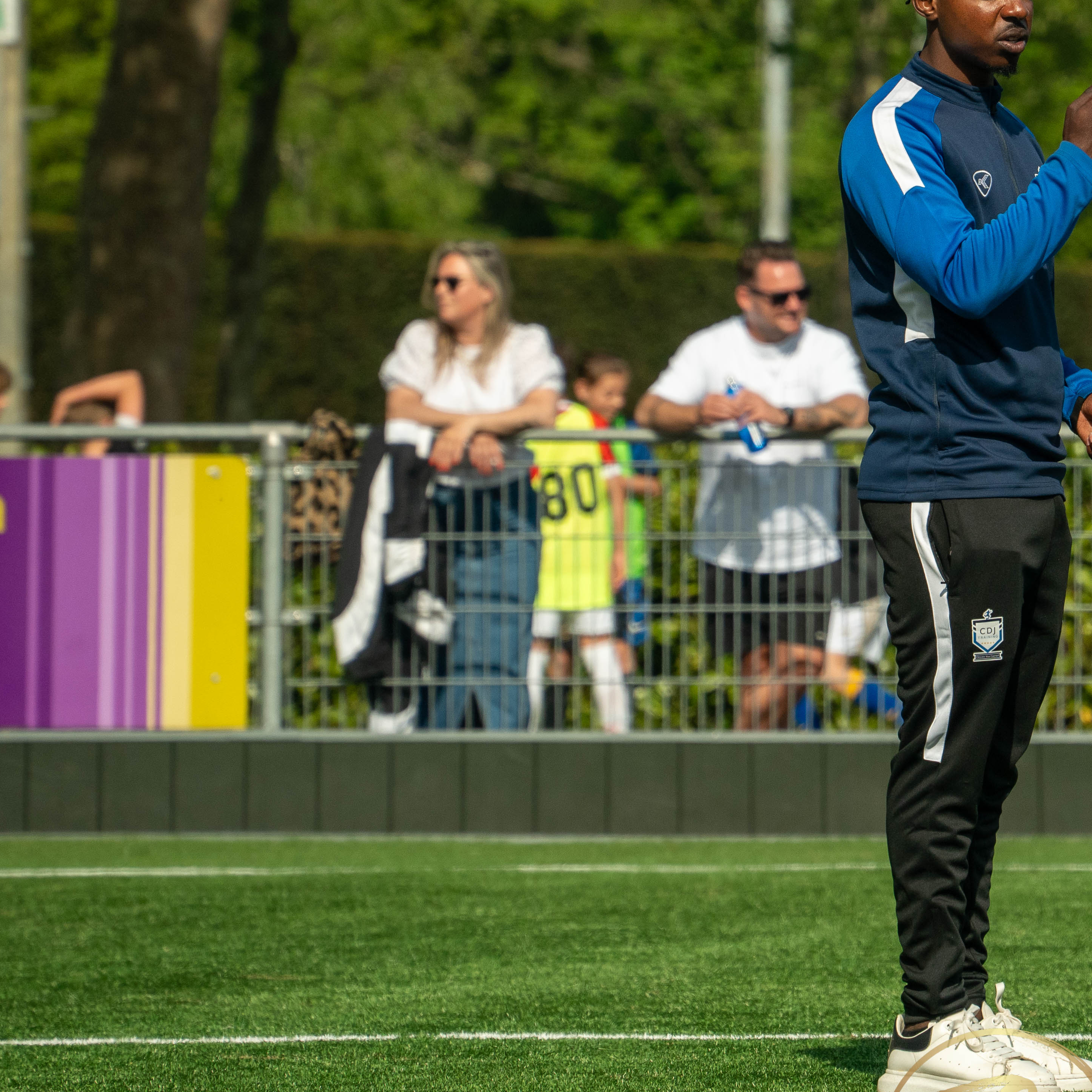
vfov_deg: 4.3
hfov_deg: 4.3
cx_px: 1004
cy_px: 413
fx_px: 14669
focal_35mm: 411
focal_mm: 200
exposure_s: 1/500
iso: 640
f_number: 5.6
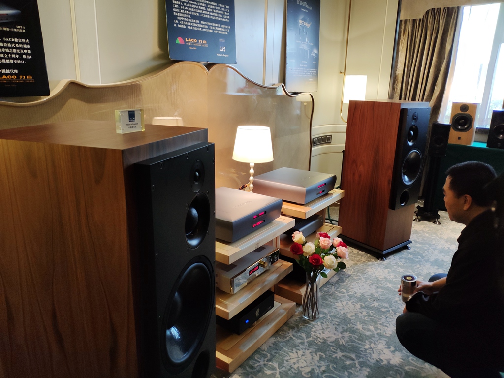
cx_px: 252
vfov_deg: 63.4
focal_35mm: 21
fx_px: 306
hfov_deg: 79.0
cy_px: 189
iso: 240
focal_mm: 4.22
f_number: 1.8
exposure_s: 1/33
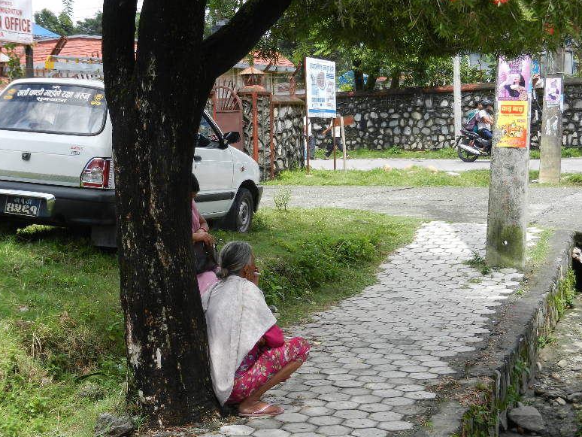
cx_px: 284
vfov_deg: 23.7
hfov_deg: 31.2
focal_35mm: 62
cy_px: 218
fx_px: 1043
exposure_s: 1/400
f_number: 4.5
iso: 160
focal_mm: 10.9
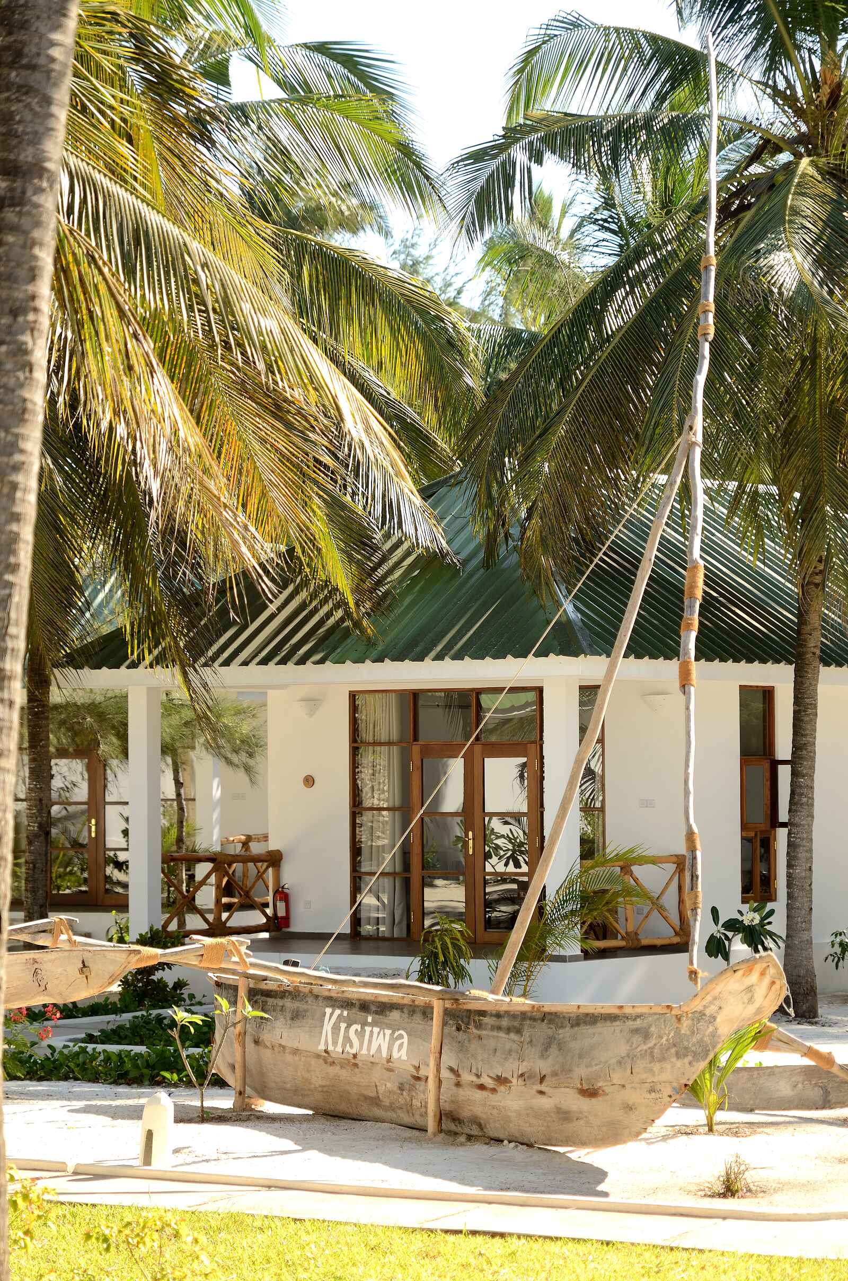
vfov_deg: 19.5
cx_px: 424
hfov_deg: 13.0
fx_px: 3727
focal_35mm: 105
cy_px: 640
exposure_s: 1/400
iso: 100
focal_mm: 70
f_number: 3.5
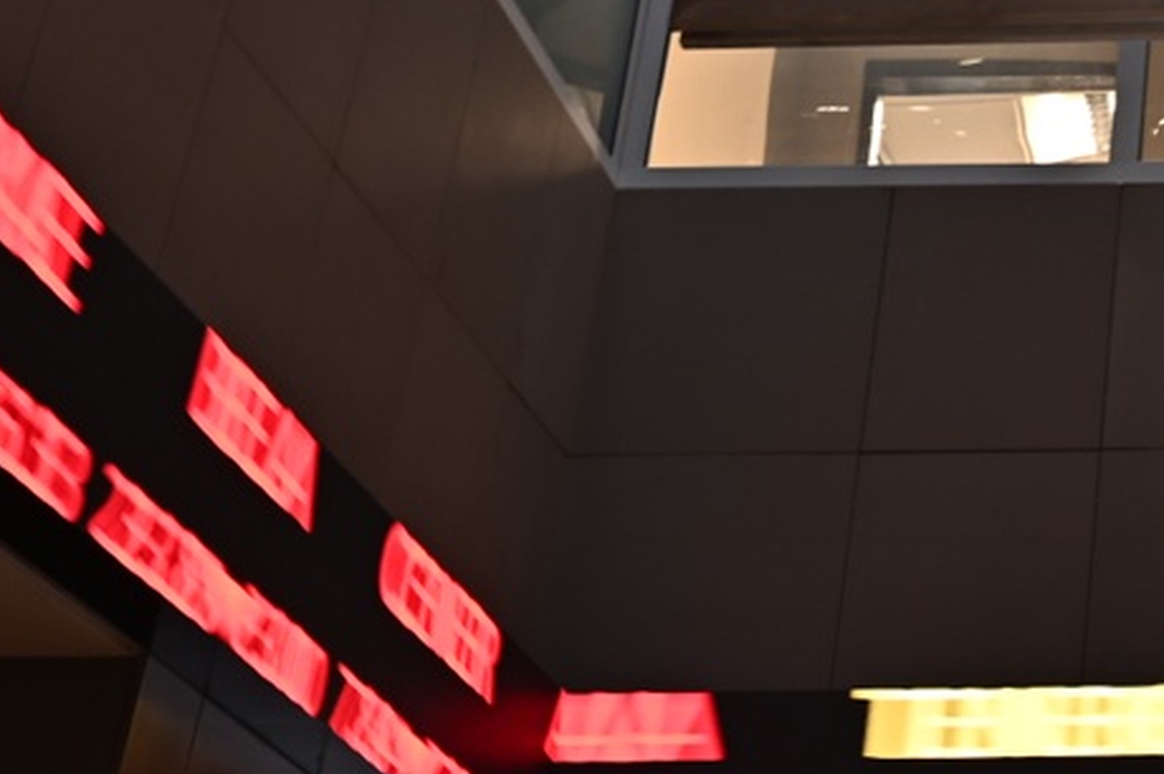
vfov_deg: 13.7
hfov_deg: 19.7
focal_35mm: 94
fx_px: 3037
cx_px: 1579
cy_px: -372
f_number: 10
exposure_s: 1/1.6
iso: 50
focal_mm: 24
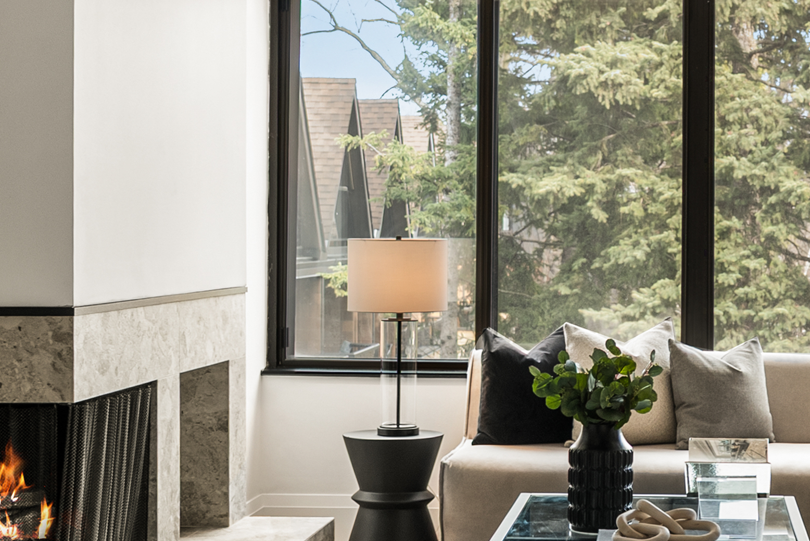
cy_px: 286
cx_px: 666
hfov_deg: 25.8
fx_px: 1733
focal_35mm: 77
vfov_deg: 17.7
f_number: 5
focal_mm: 28
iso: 800
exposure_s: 1/30
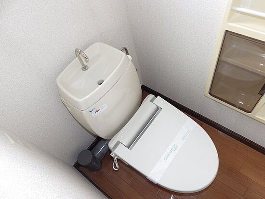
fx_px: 184
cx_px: 141
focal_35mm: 24
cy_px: 103
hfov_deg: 71.5
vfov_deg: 56.8
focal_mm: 4
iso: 320
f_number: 3.1
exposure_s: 1/45
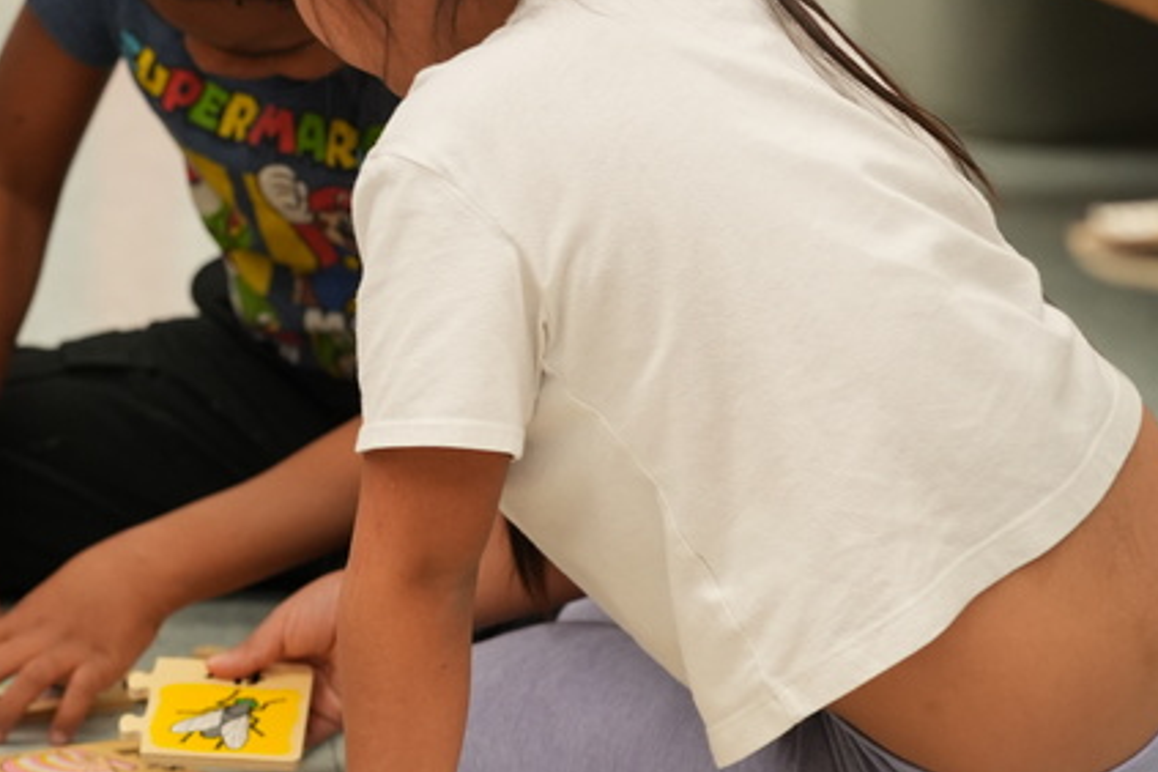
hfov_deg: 5.2
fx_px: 12767
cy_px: 261
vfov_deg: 3.5
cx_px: -134
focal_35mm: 397
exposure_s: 1/200
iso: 1250
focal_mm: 163.8
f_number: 4
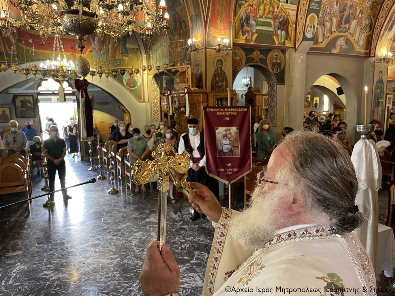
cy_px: 148
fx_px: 297
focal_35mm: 26
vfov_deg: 53.1
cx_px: 198
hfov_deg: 67.3
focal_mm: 5.1
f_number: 1.6
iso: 250
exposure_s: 1/50
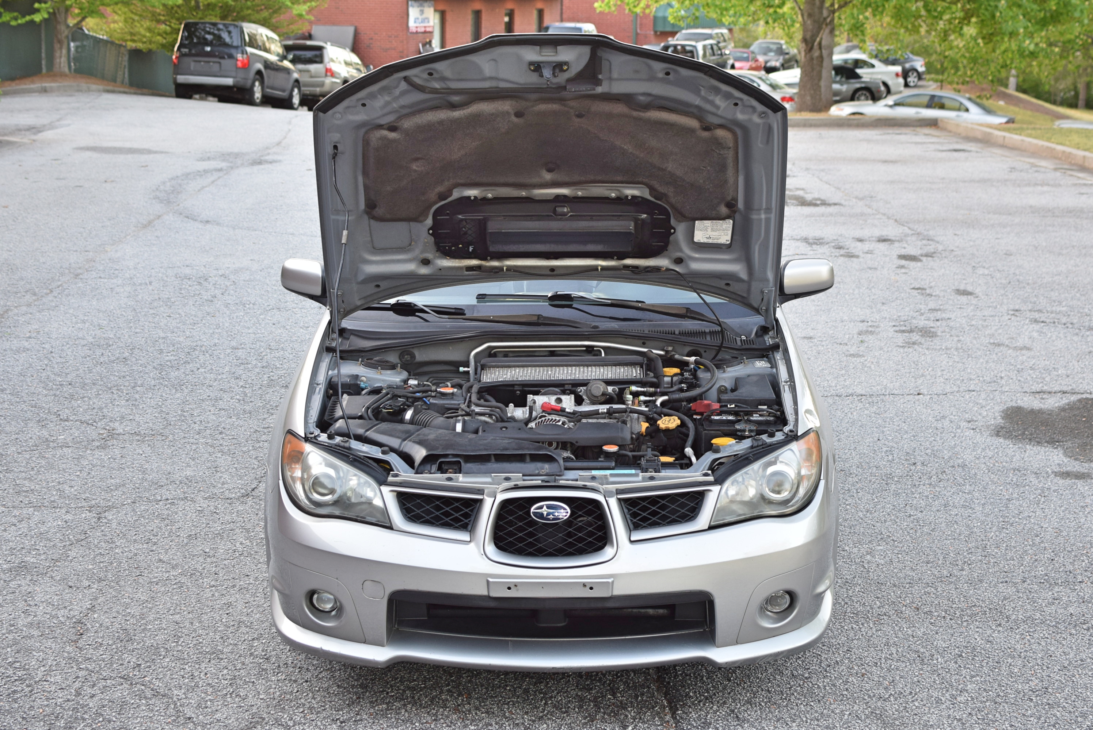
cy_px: 365
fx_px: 1595
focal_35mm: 52
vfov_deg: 25.8
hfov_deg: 37.8
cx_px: 546
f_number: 4.5
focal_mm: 35
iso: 400
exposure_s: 1/80
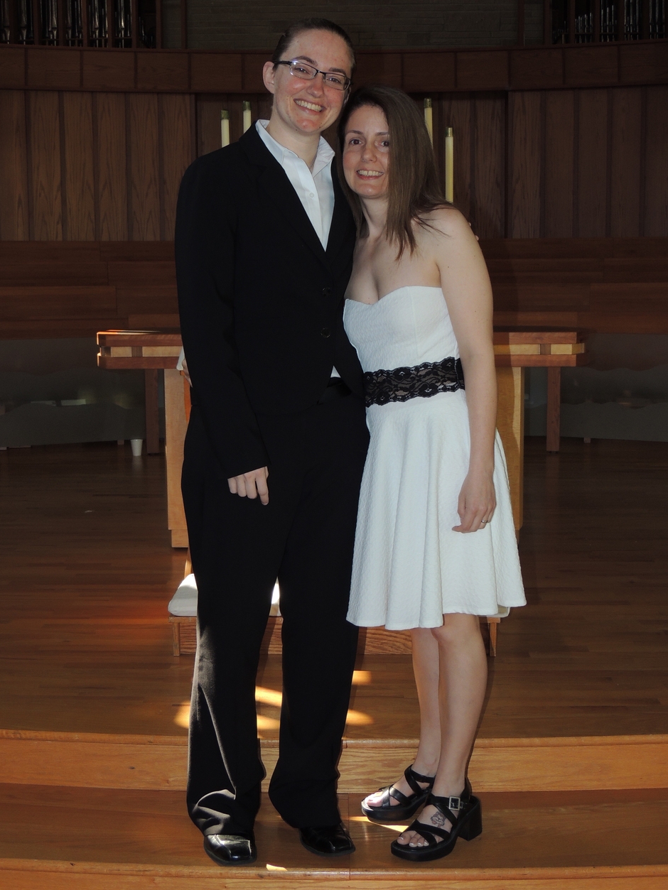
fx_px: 1235
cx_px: 329
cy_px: 449
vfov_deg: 39.7
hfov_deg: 30.3
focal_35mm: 48
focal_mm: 8.3
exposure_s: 1/30
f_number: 3.5
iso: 200
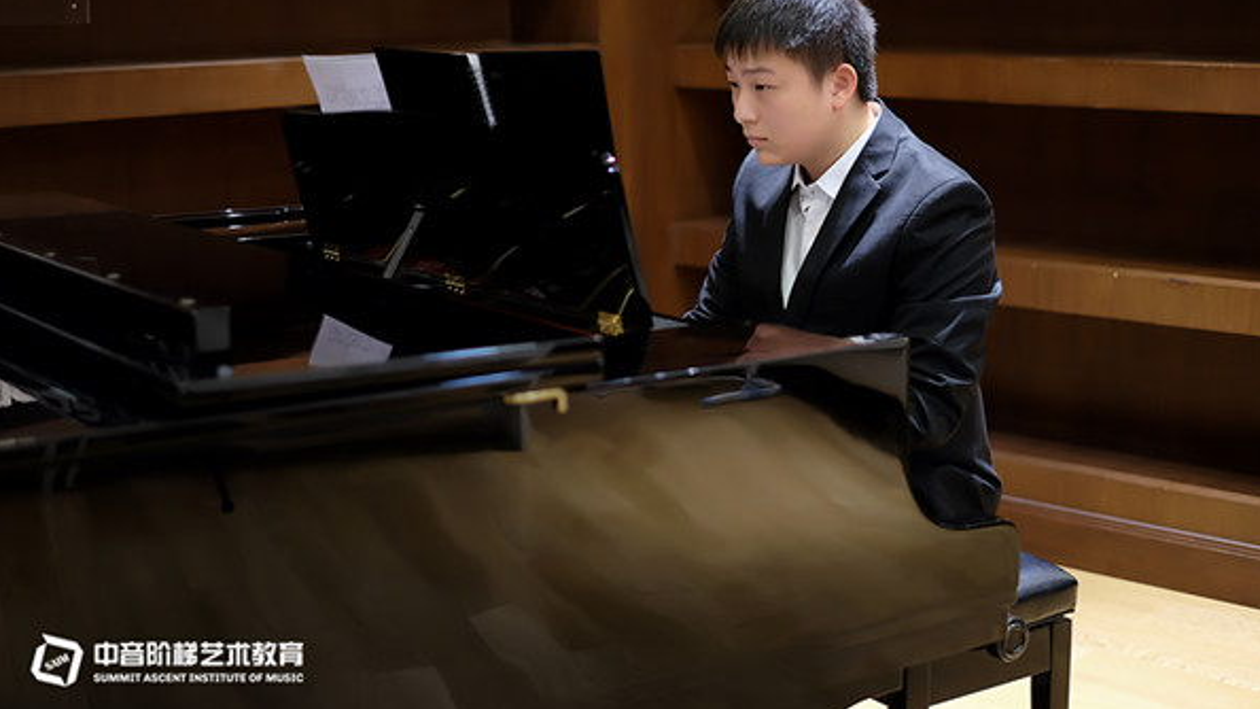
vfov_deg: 21.4
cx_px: 632
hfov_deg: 37.2
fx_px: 1871
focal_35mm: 56
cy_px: 294
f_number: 1.4
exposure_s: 1/75
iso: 640
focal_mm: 35
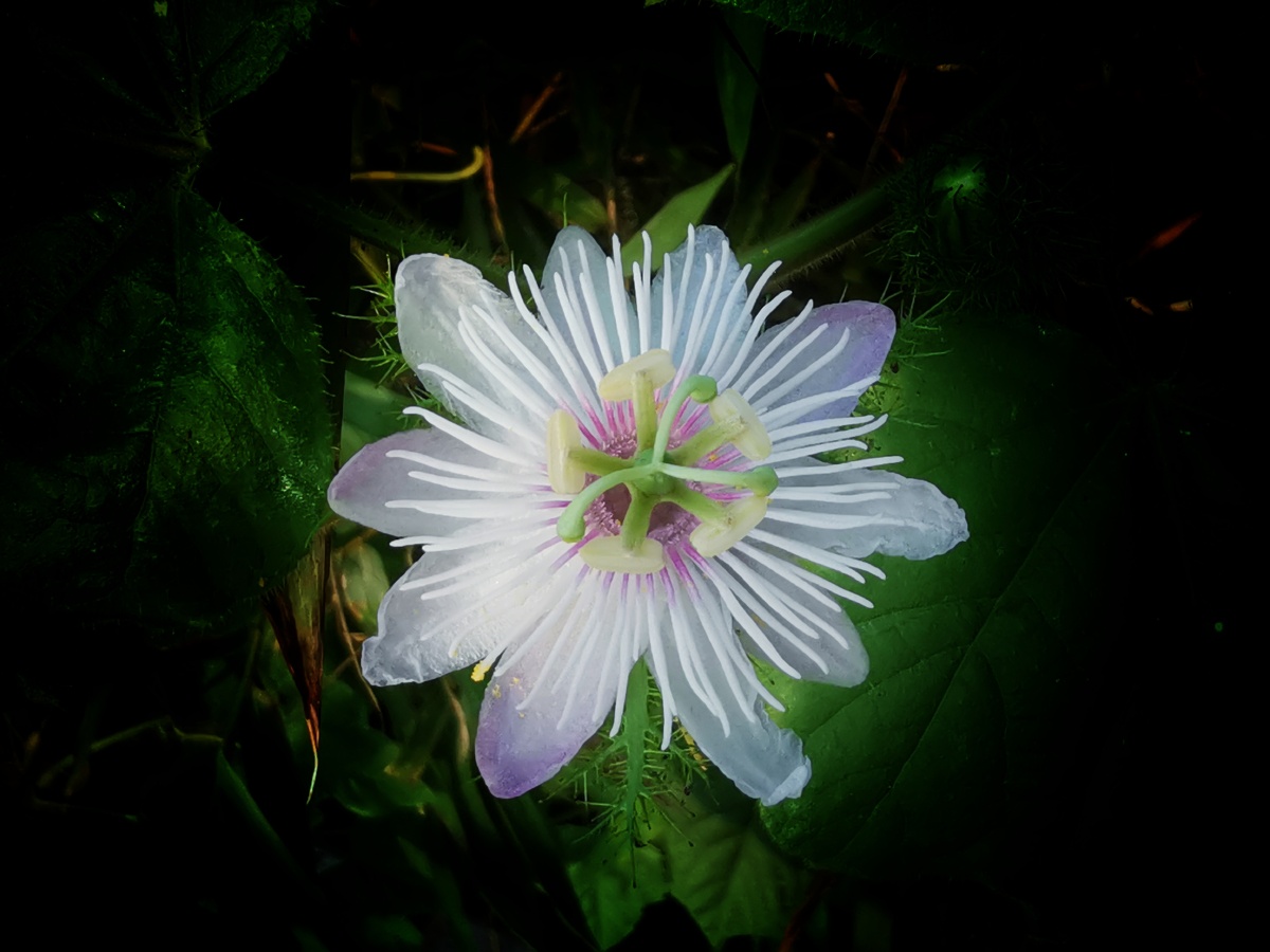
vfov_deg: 29.7
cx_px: 635
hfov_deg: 38.9
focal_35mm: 49
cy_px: 476
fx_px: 1798
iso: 50
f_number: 2.2
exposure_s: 1/327
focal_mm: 2.26
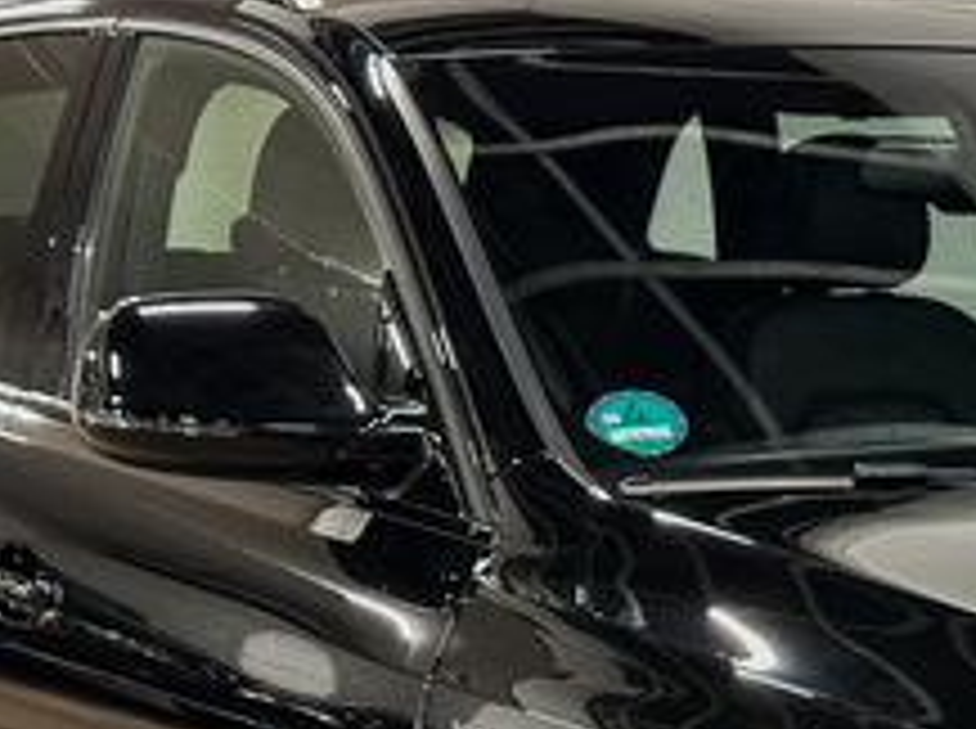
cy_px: 914
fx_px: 3744
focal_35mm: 133
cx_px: 1340
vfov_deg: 10.9
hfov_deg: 14.1
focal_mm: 6.86
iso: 250
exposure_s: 1/35
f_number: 1.78
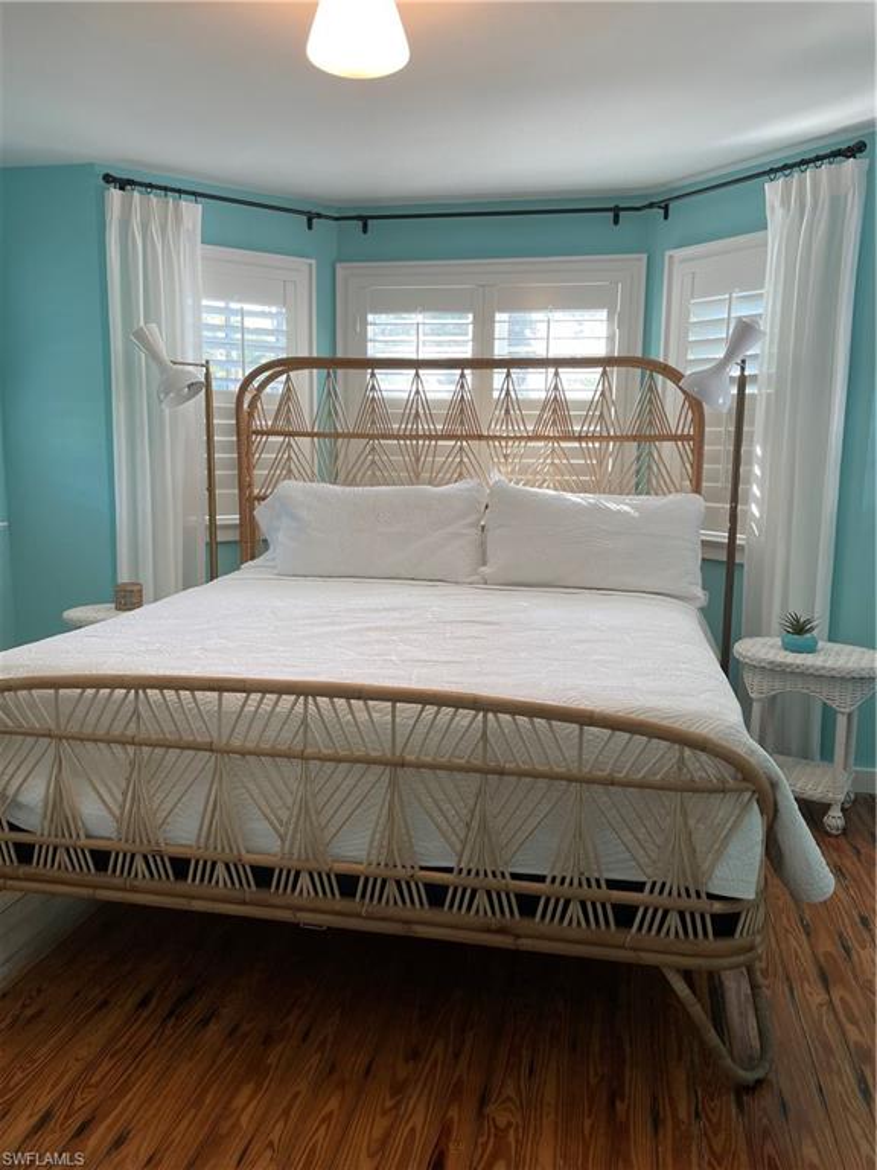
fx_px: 878
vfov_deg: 67.3
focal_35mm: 26
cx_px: 438
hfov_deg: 53.1
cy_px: 585
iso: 100
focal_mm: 4.2
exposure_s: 1/120
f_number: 1.6
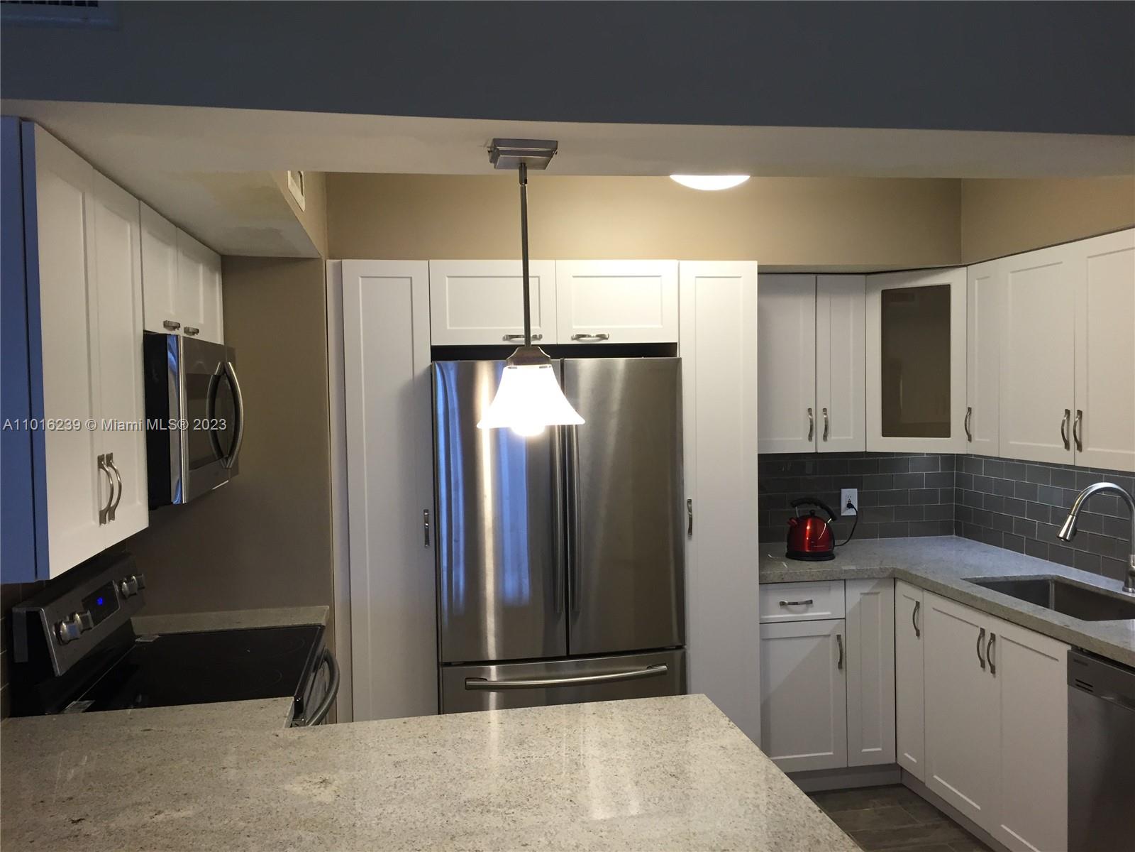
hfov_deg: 61.7
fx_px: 951
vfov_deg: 48.2
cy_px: 426
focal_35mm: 29
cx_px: 568
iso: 40
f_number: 2.2
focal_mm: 4.15
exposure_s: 1/30
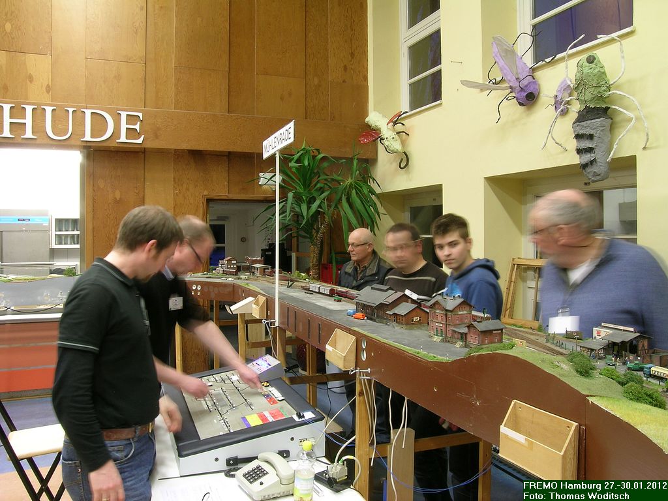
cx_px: 334
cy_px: 250
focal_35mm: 58
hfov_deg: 33.2
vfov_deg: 25.2
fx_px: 1119
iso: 50
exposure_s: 1.38
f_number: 7.9
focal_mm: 5.8
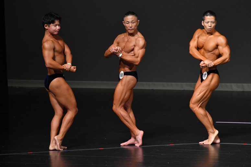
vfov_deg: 4.0
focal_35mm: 345
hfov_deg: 6.0
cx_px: 126
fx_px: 2404
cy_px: 84
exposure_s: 1/400
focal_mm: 230
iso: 4000
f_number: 5.6
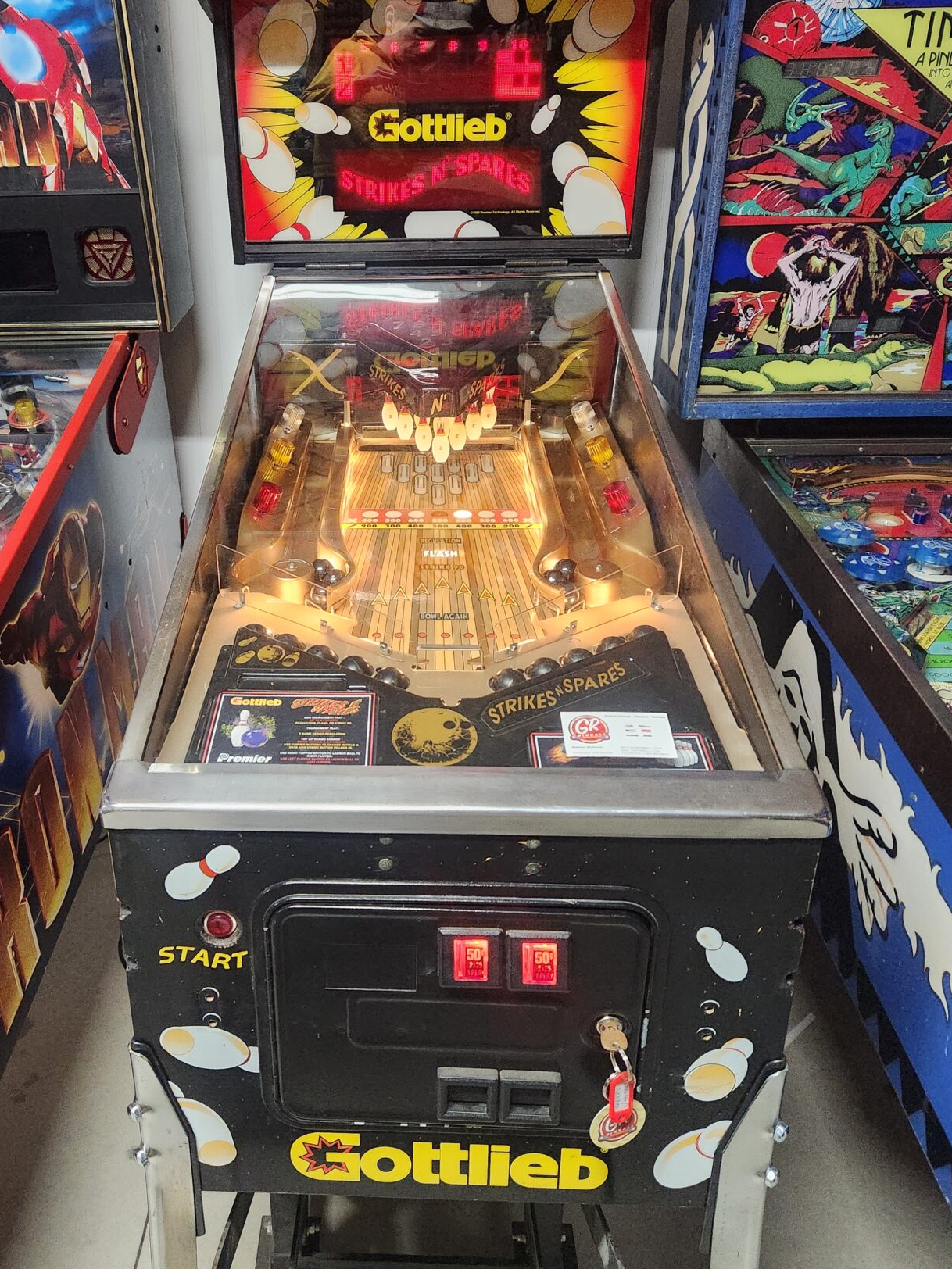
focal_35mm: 29
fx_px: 1063
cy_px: 551
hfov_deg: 47.8
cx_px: 354
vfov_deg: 61.4
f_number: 1.8
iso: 1000
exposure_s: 1/120
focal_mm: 5.4
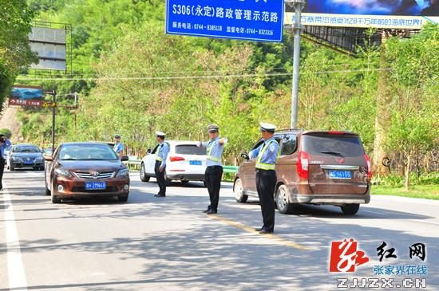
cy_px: 146
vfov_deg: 26.4
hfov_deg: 38.9
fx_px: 621
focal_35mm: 51
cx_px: 220
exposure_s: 1/350
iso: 1000
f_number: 9.5
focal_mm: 34
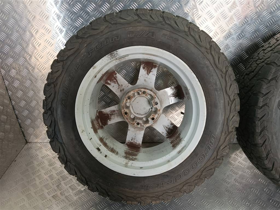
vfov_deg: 51.4
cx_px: 140
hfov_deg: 65.3
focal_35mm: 27
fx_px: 218
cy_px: 105
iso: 94
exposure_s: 1/50
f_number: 1.6
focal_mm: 4.11
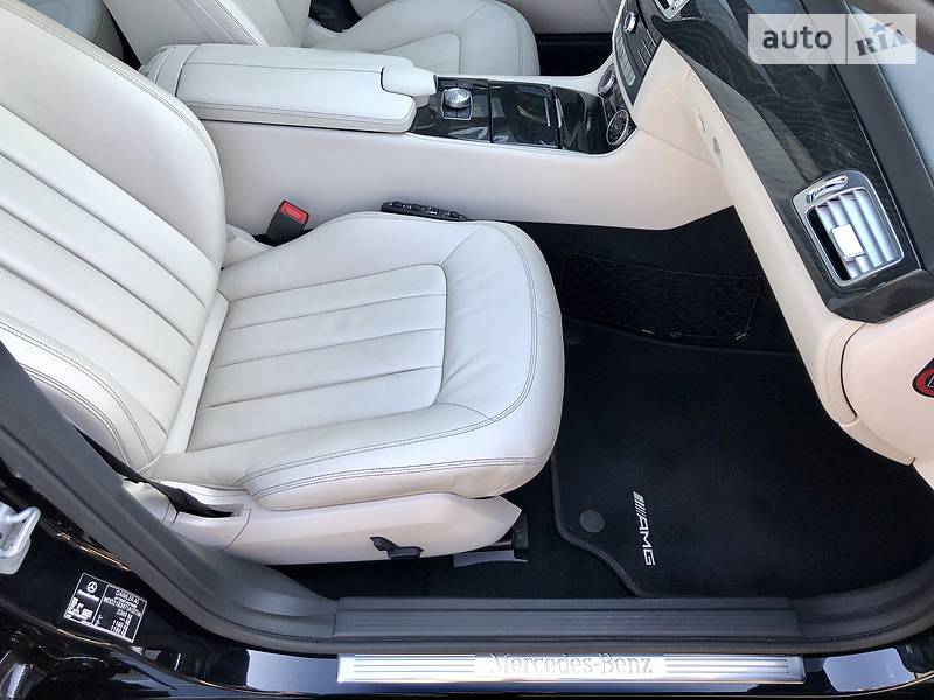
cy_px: 350
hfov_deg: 63.4
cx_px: 467
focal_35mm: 28
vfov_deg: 49.7
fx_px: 755
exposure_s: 1/100
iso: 25
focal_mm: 4
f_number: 1.8
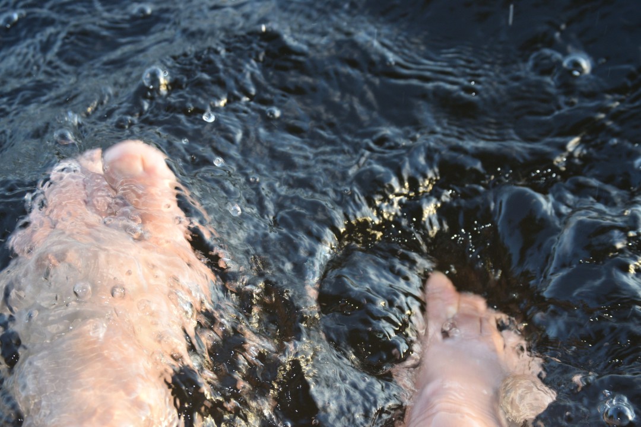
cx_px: 320
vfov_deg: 16.6
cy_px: 214
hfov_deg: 24.6
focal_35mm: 82
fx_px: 1469
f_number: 5.6
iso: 720
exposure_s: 1/125
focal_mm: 55
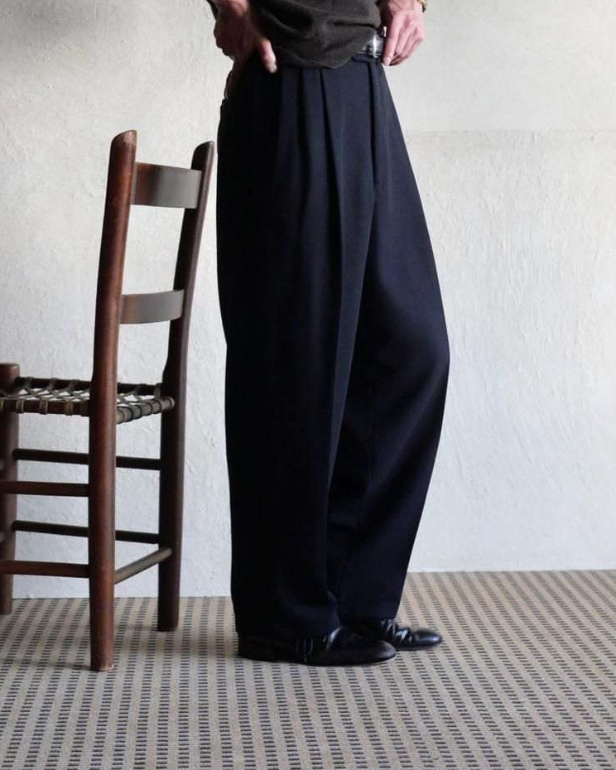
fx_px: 1914
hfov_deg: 18.3
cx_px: 306
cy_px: 364
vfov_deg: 22.7
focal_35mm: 84
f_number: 3.9
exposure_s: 1/20
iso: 3200
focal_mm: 40
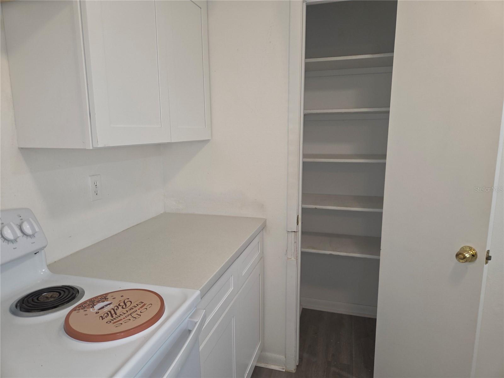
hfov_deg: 73.9
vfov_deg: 58.9
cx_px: 252
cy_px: 189
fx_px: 335
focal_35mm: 23
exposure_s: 1/60
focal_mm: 5.4
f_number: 1.8
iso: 100
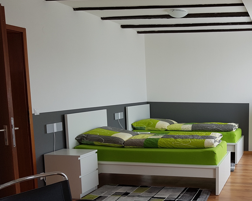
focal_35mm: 44
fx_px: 328
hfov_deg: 39.7
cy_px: 134
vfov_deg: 33.8
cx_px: 214
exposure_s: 1/129
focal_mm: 4.2
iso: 50
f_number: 1.7
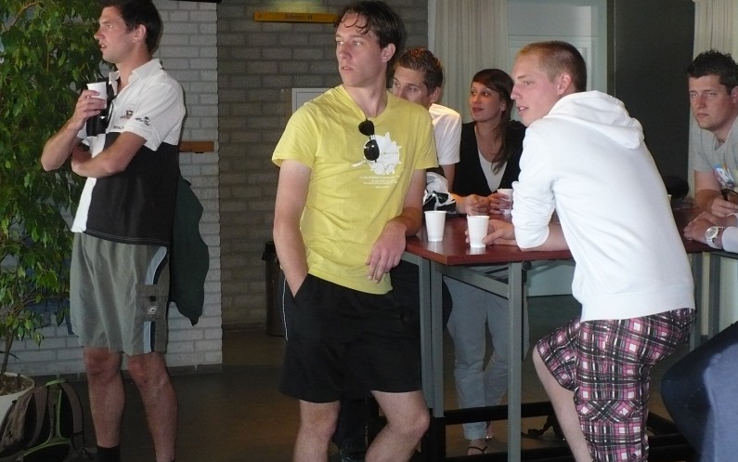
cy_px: 217
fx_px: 1287
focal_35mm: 64
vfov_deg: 20.3
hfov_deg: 32.0
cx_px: 370
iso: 320
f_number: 3.1
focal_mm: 9.9
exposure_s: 1/30
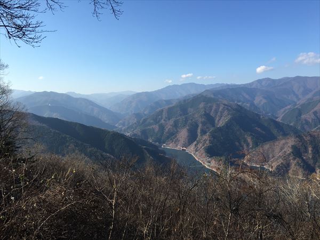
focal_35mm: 29
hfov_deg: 61.7
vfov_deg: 48.2
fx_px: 268
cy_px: 120
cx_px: 160
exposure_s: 1/1068
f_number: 2.2
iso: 25
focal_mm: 4.15
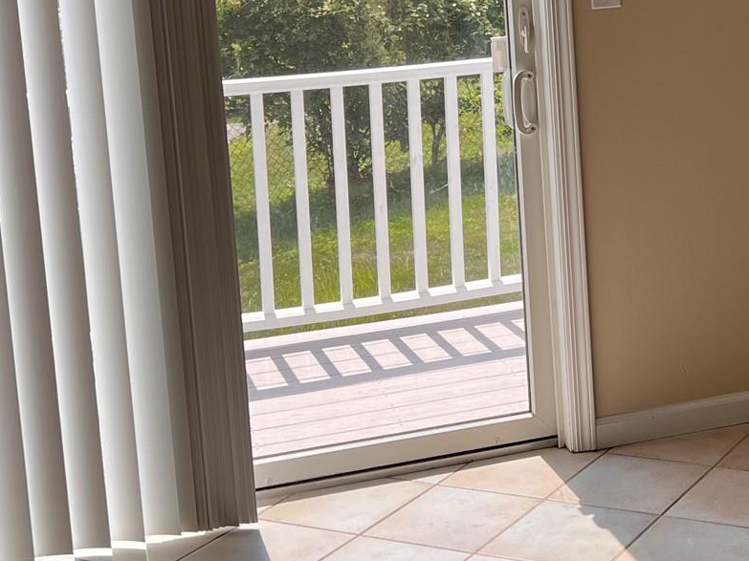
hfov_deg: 27.4
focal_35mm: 68
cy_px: 81
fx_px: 1471
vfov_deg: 21.2
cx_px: 694
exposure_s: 1/808
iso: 50
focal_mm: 5.7
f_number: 1.5
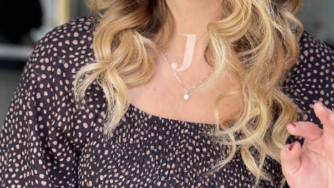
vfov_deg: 11.2
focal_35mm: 108
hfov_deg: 19.8
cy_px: 52
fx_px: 957
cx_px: 184
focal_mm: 7.5
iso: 32
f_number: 2.2
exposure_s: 1/121
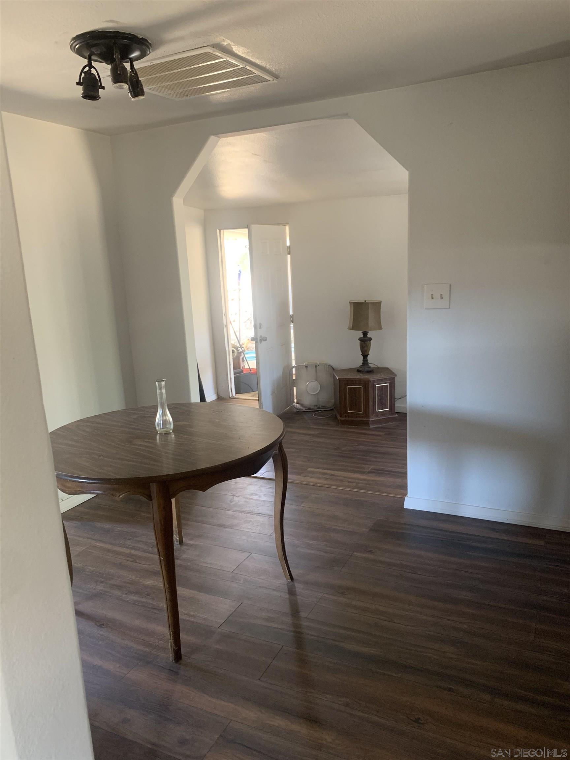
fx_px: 571
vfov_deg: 67.3
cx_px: 285
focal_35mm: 26
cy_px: 380
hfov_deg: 53.1
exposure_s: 1/60
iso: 250
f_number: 1.8
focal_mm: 4.25
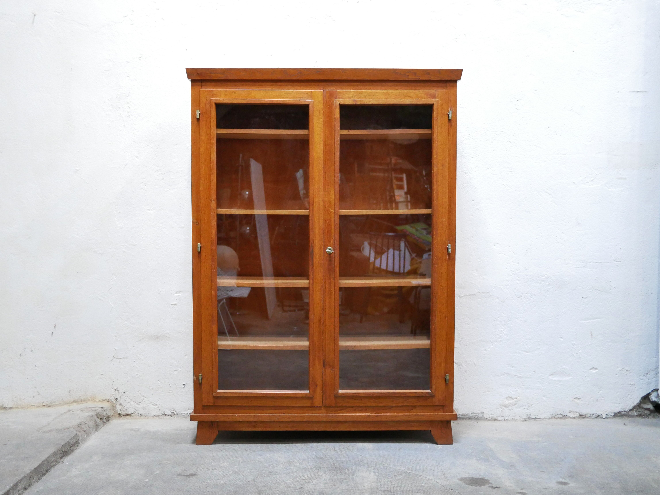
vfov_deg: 36.0
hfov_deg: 46.8
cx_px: 330
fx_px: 763
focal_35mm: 40
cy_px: 248
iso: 2000
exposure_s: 1/60
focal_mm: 20
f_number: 1.7
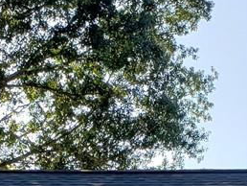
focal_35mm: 161
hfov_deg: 12.3
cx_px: 154
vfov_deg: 8.6
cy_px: 411
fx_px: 1150
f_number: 2.4
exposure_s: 1/1079
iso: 50
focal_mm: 4.3
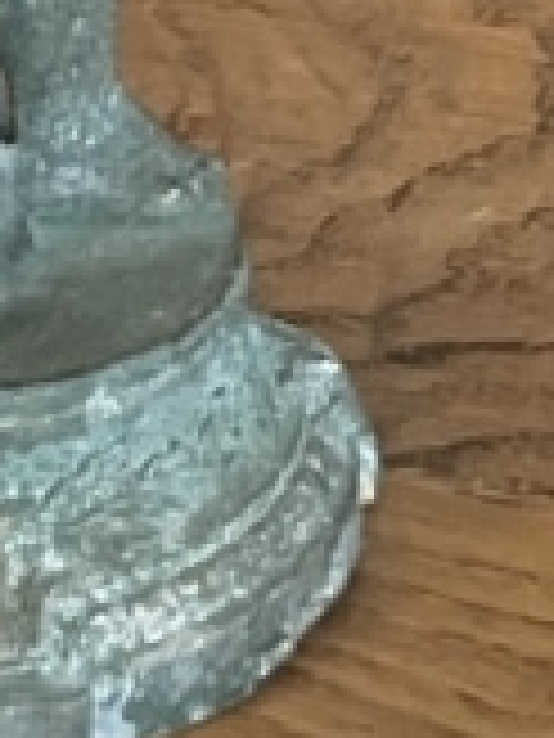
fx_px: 4097
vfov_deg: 8.5
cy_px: -1501
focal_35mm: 192
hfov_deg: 7.7
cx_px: 38
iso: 500
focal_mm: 4.2
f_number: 1.6
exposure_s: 1/50
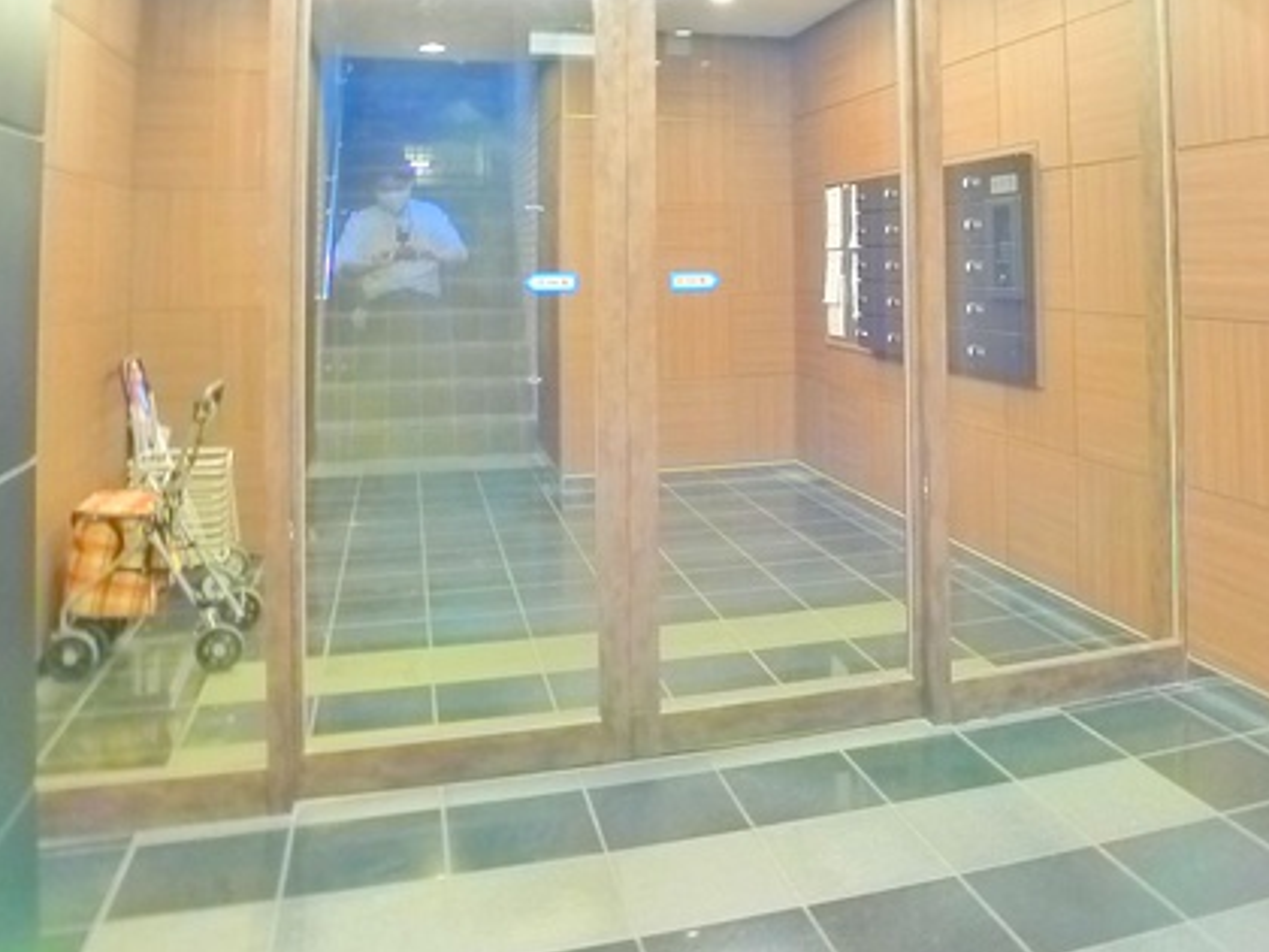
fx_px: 1466
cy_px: 177
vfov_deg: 34.7
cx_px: 792
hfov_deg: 46.4
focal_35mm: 40
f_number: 2
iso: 400
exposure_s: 1/5
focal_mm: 5.1
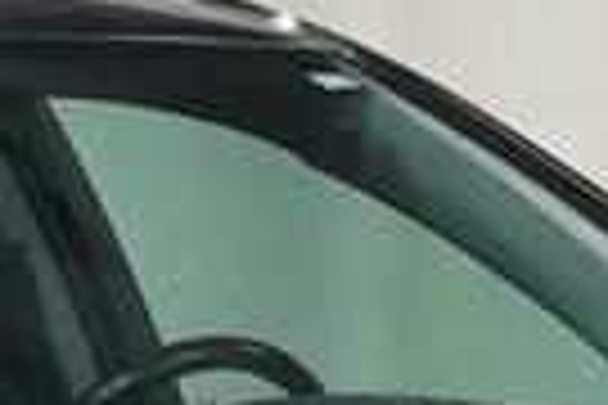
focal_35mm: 398
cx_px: -144
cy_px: 911
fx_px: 6718
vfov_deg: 3.4
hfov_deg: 5.2
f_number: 7.1
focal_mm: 35
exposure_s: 1/125
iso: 2500
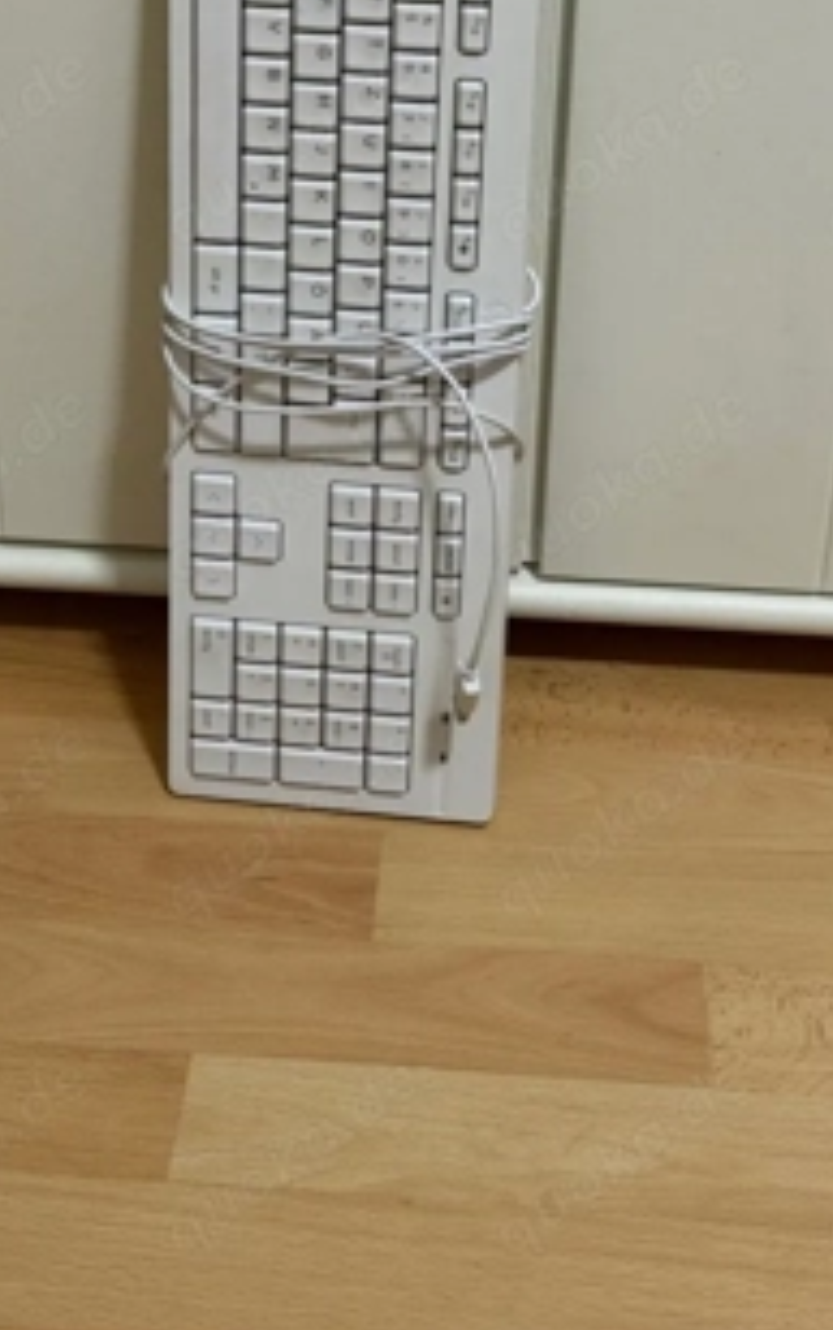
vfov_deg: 31.0
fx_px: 2393
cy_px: 531
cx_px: 384
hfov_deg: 19.7
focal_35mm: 66
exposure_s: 1/40
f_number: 1.78
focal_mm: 6.76
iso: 500
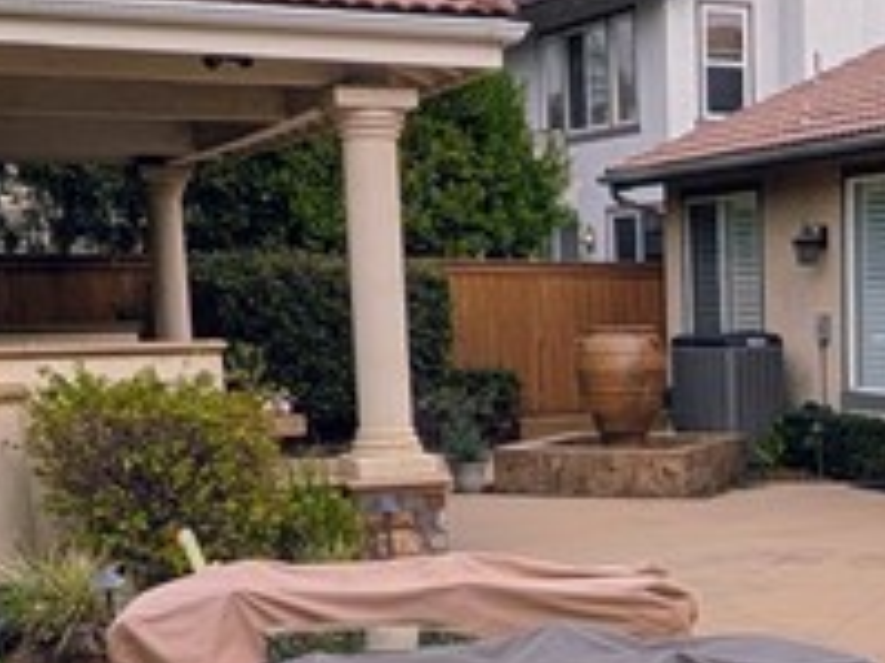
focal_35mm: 72
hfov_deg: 26.0
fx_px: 1840
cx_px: 821
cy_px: 654
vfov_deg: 19.8
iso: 47
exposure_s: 1/233
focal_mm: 1.83
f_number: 2.2
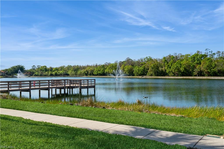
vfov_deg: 37.8
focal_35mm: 35
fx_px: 218
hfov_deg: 54.4
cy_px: 74
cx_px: 112
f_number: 8
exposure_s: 1/640
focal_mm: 35
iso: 200
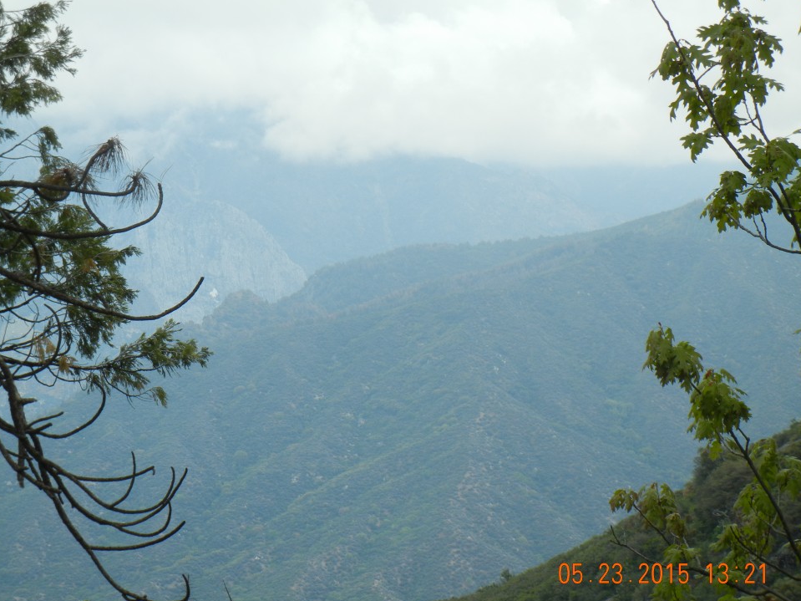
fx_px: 3285
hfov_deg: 13.9
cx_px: 393
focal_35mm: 142
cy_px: 319
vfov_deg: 10.4
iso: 160
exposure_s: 1/542
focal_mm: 24
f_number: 4.6
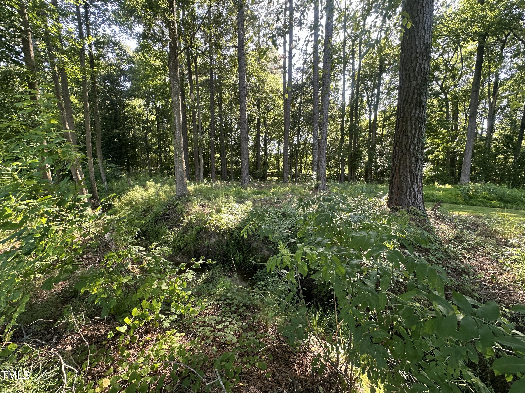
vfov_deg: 85.7
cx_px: 262
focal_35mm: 14
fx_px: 212
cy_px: 196
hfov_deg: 102.1
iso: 100
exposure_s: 1/99
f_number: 2.2
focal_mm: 2.22
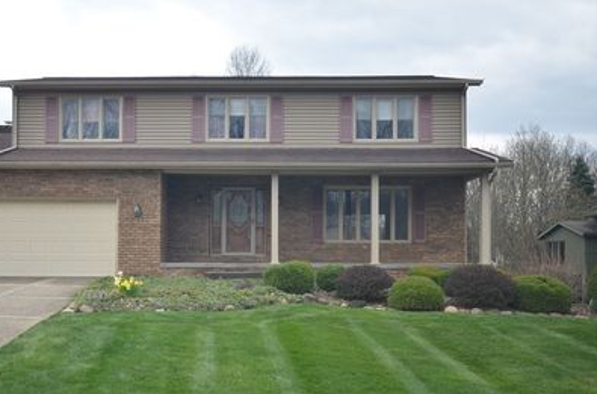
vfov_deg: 34.7
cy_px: 235
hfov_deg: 50.3
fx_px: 628
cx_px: 222
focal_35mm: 38
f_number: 7.1
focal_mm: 20
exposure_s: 1/200
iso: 200
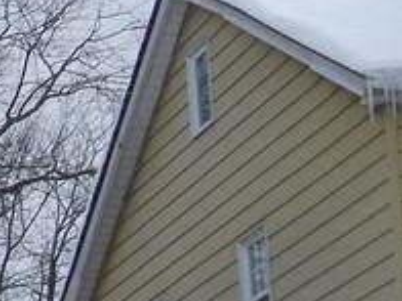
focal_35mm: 225
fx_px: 2613
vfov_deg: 6.5
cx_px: -570
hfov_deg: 8.1
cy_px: 498
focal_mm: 7.7
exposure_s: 1/800
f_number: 3.6
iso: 125
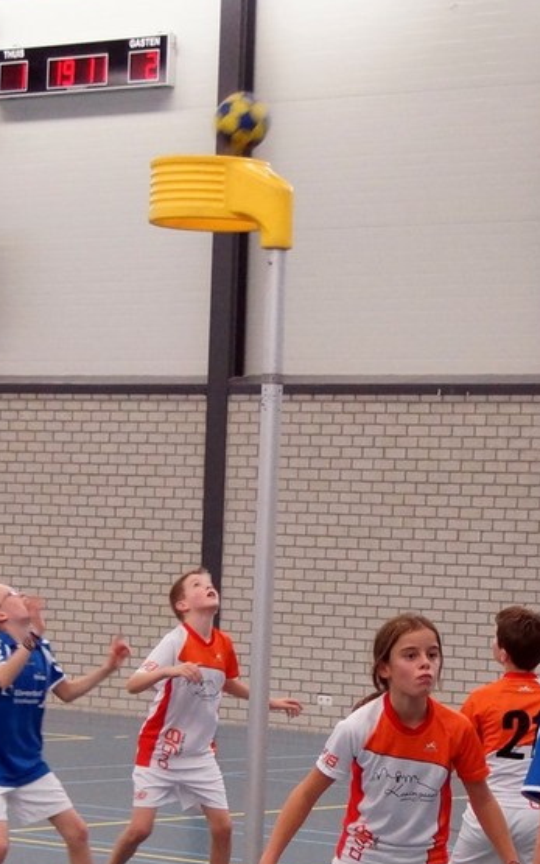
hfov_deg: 16.4
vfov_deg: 25.9
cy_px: 610
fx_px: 1860
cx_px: 408
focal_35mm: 79
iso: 1250
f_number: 4
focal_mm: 28
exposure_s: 1/160
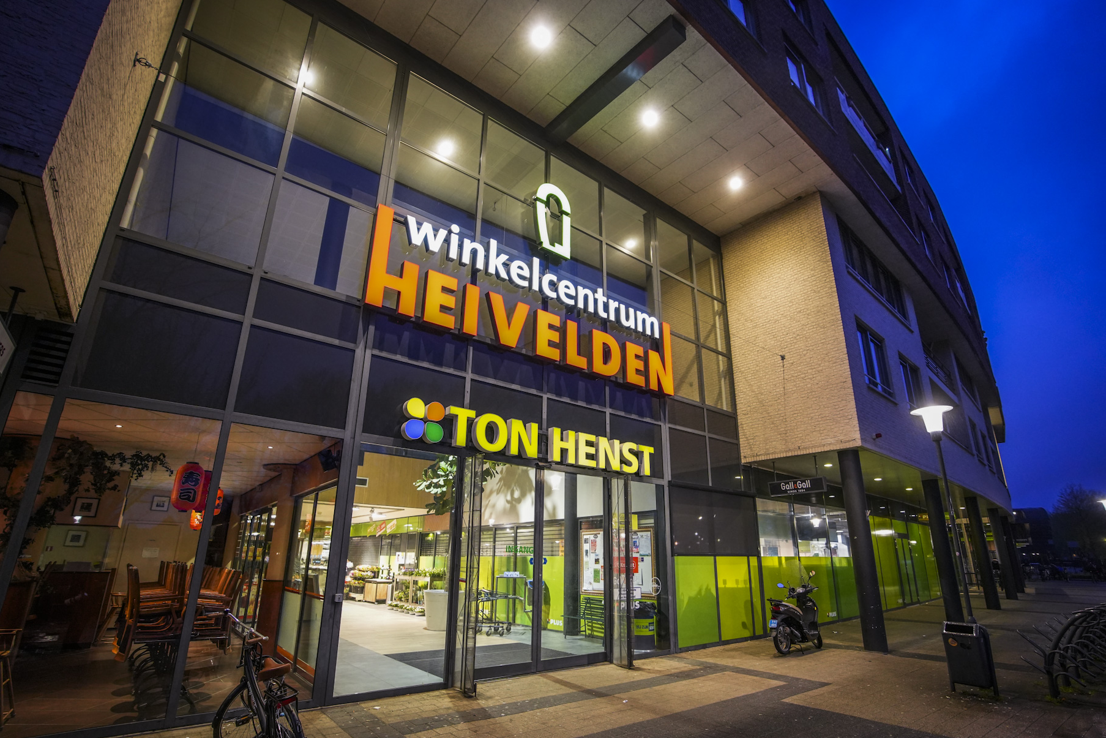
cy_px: 389
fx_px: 522
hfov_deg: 93.3
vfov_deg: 70.4
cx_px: 557
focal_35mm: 17
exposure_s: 1/50
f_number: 2.8
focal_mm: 16
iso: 3200
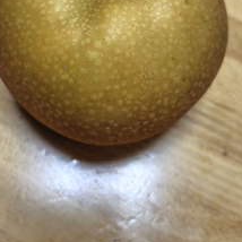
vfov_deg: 43.1
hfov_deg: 43.8
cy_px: 75
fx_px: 301
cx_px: 106
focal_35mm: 38
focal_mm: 5.6
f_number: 1.9
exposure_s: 1/50
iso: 261
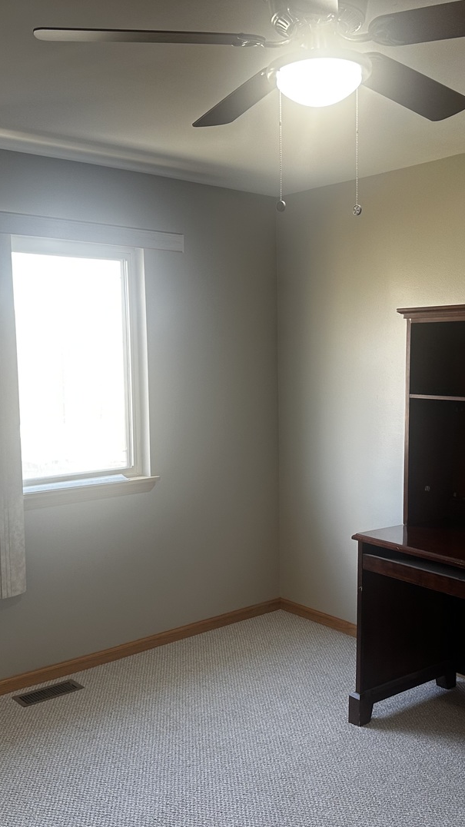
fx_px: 767
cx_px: 281
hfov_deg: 33.6
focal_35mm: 35
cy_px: 414
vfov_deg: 56.6
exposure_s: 1/120
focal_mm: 6.86
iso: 100
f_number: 1.78
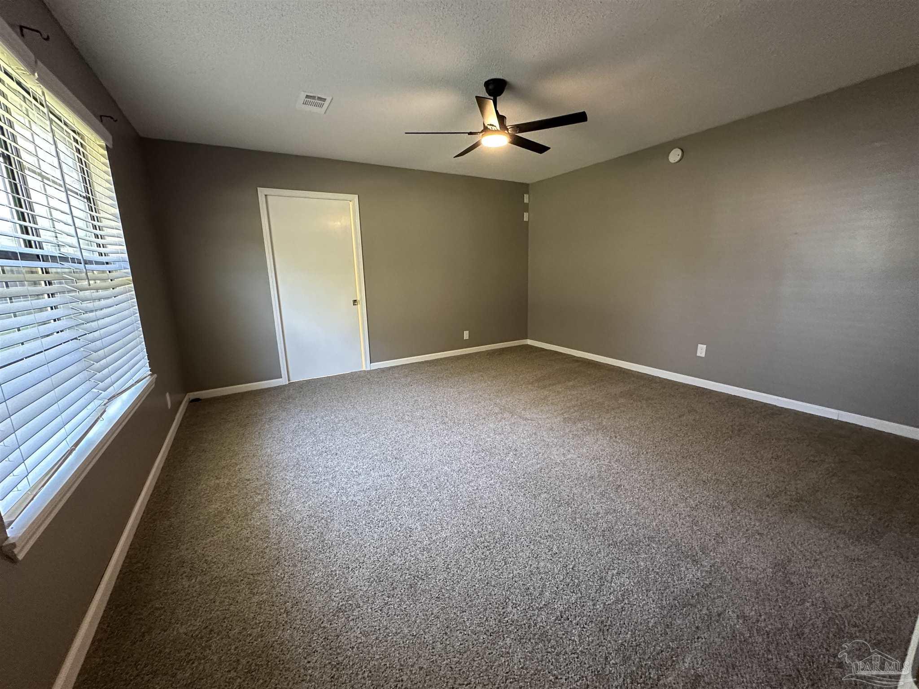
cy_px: 344
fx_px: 372
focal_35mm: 14
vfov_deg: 85.7
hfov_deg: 102.1
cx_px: 460
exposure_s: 1/60
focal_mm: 2.22
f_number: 2.2
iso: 500
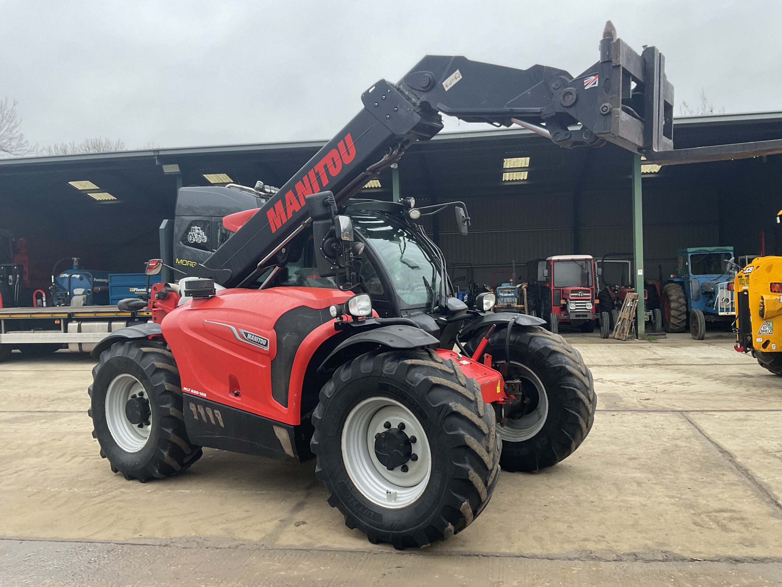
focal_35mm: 29
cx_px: 391
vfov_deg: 48.2
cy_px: 294
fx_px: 655
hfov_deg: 61.7
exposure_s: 1/120
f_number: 1.8
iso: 32
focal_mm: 3
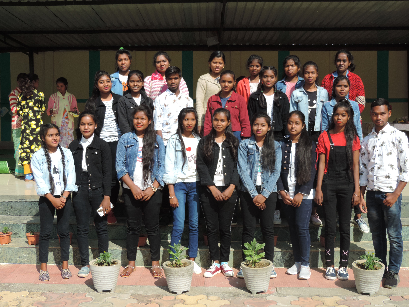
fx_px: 555
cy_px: 154
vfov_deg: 30.9
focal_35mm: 47
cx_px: 204
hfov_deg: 40.4
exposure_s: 1/640
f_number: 3.5
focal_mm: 8.3
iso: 80
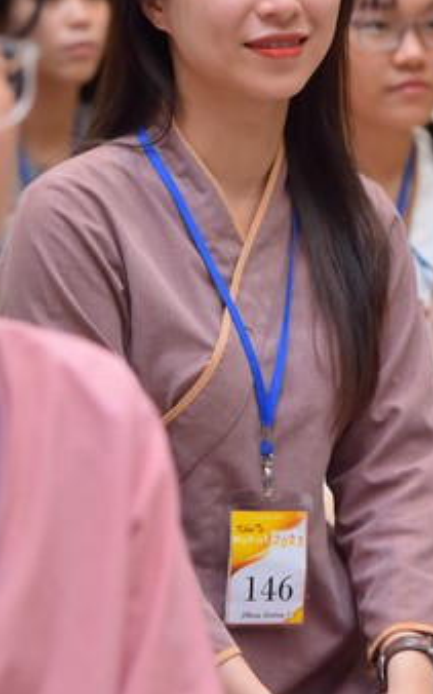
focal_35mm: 206
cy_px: 267
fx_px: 3893
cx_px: 212
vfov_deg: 10.2
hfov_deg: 6.4
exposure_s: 1/160
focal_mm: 105
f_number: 4
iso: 1250
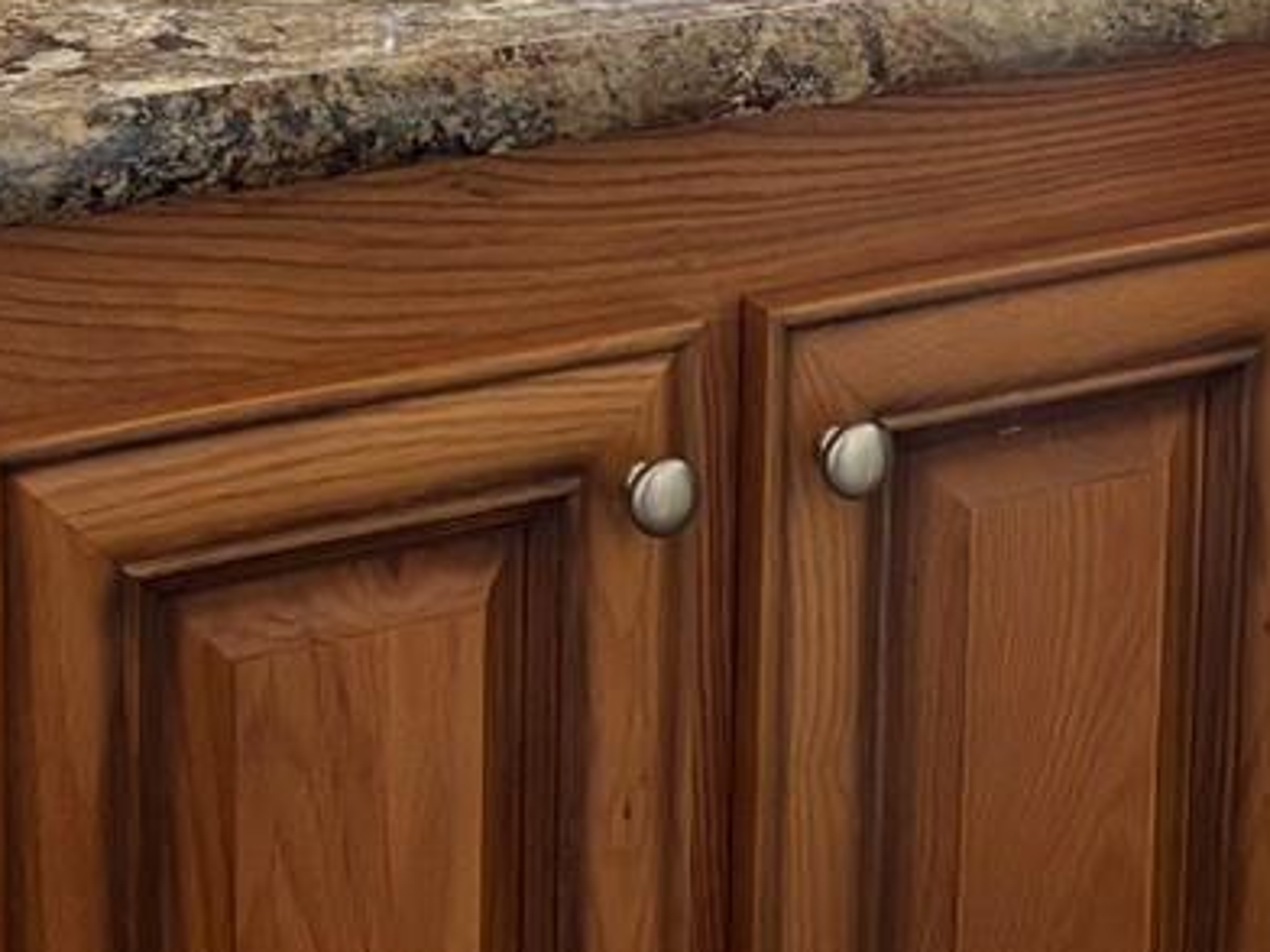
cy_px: -165
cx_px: 502
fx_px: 3889
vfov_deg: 13.6
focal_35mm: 106
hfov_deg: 18.5
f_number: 1.6
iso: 320
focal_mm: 5.96
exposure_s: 1/60
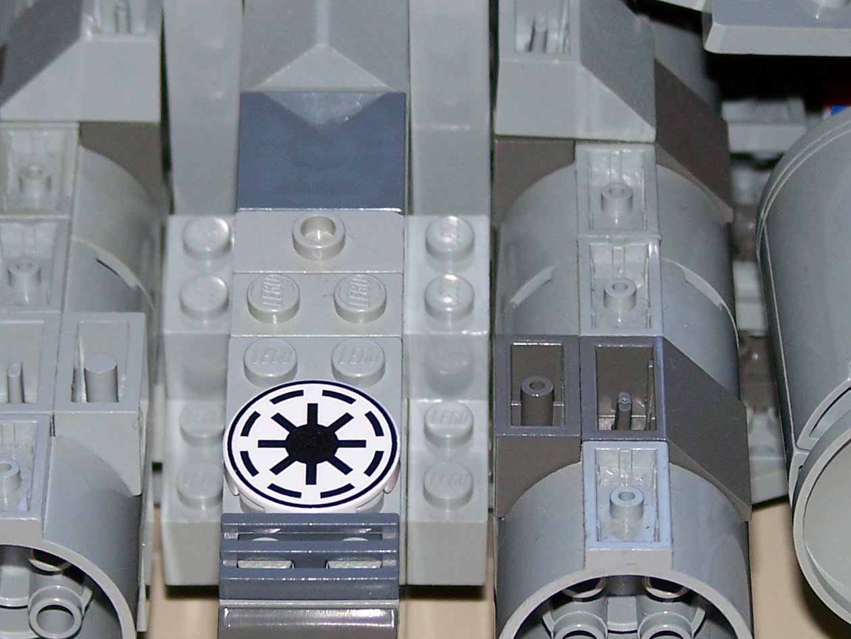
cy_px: 524
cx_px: 324
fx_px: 5806
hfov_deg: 8.4
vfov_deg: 6.3
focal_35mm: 236
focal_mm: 17.5
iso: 80
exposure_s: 1/100
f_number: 3.2
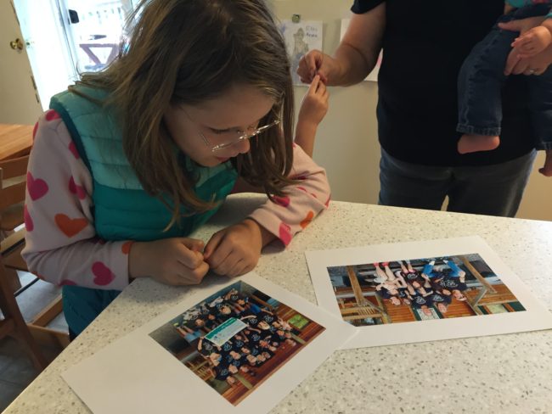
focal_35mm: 29
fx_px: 463
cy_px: 207
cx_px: 276
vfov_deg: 48.3
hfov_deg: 61.6
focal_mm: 4.15
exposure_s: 1/30
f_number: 2.2
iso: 80
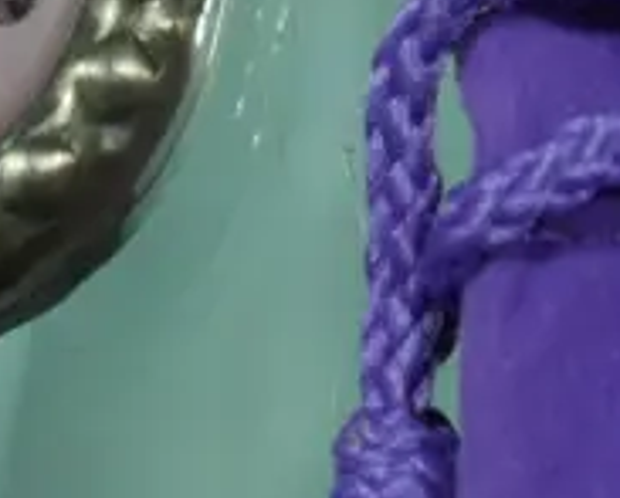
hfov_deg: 8.4
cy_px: -581
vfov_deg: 6.5
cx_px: 613
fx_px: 4209
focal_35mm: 229
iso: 250
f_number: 4.6
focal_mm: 21
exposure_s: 1/60
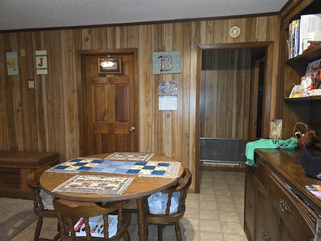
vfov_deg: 58.9
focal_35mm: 23
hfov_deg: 73.9
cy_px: 120
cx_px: 160
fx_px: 213
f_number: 1.7
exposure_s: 1/12
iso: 200
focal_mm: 6.3
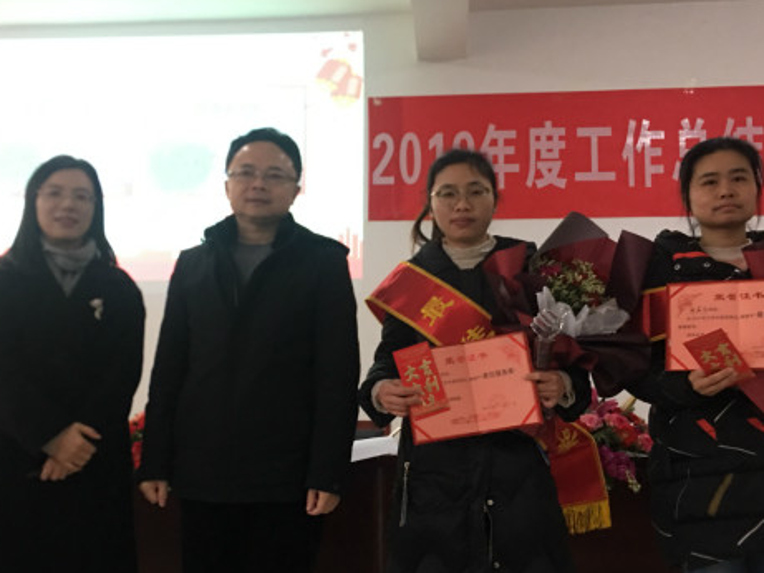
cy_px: 299
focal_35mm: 44
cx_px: 370
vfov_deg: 32.9
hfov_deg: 42.9
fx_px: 971
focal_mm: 4.15
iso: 100
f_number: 2.2
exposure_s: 1/17
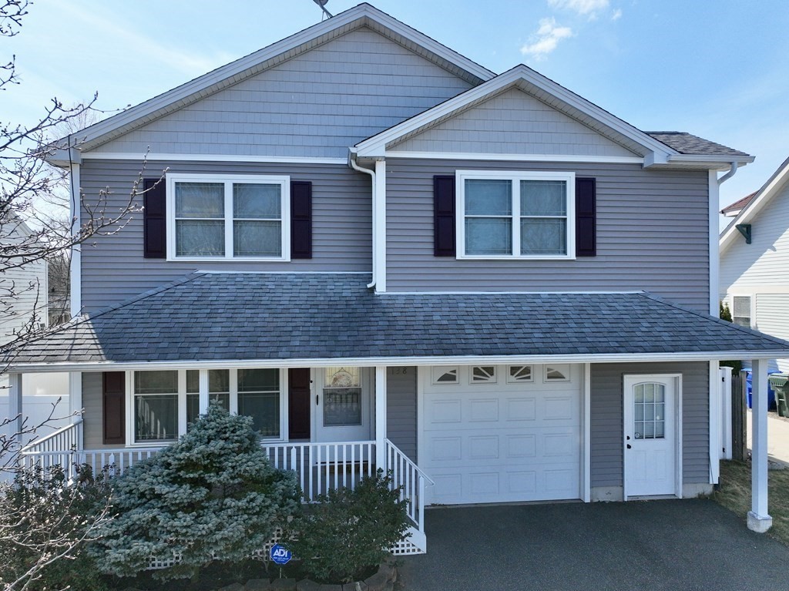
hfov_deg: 71.6
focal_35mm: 24
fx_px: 547
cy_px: 296
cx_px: 394
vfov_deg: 56.8
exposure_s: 1/640
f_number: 2.8
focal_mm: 12.29
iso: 350
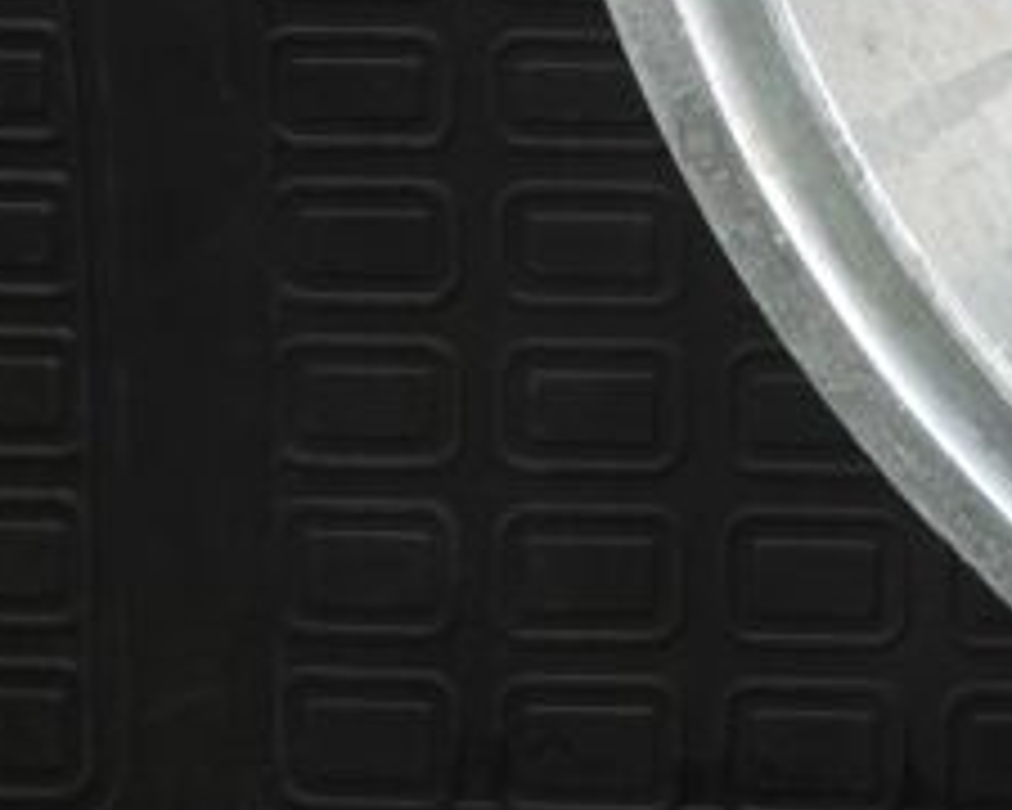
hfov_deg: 14.8
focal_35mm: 102
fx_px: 3055
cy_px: -567
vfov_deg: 13.7
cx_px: 2127
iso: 160
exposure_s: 1/180
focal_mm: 5.4
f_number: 1.8
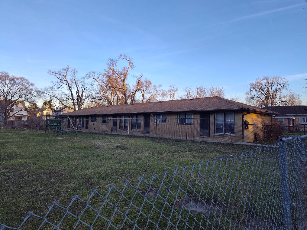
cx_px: 154
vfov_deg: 58.9
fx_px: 204
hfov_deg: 73.9
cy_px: 115
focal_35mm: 23
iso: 100
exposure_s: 1/276
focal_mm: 5.56
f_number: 1.8
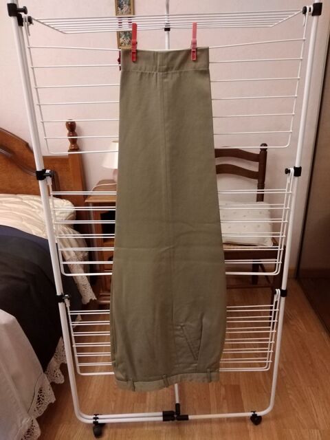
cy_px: 220
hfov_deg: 53.1
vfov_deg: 67.3
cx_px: 165
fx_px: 330
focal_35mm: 26
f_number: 1.8
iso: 1252
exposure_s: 1/20
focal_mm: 3.6
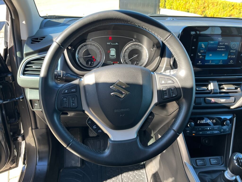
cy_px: 91
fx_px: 182
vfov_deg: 53.1
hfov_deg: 67.3
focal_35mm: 26
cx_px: 121
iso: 50
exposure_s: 1/122
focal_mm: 5.1
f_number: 1.6
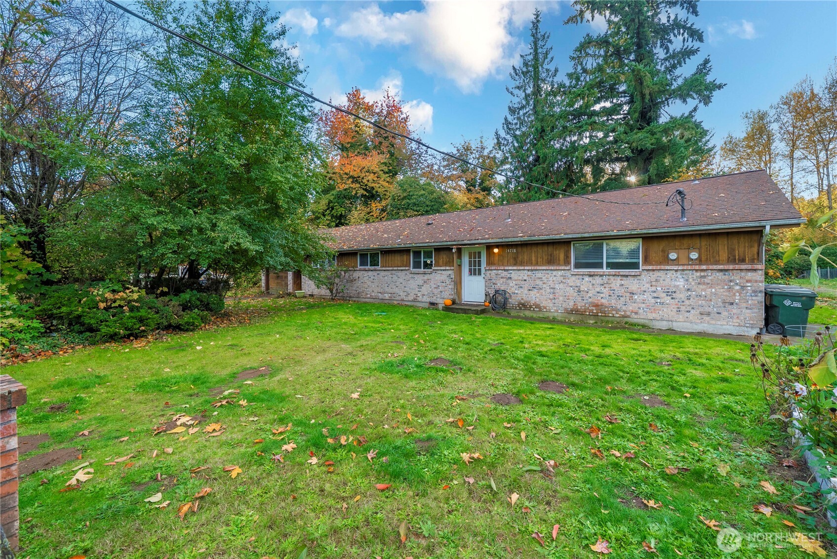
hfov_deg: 104.2
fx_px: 326
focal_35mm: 14
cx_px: 418
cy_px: 280
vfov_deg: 81.3
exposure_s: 1/30
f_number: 7.1
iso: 160
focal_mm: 14
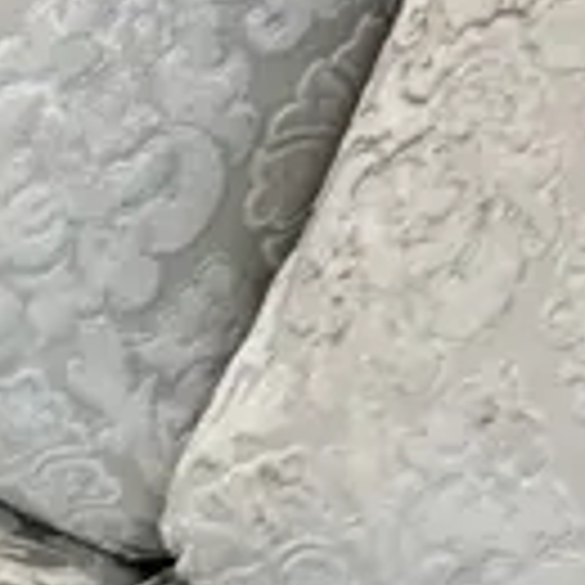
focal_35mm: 167
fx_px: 3193
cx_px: -562
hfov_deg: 9.8
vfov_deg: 10.0
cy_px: 999
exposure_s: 1/100
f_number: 1.78
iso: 200
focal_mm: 6.86
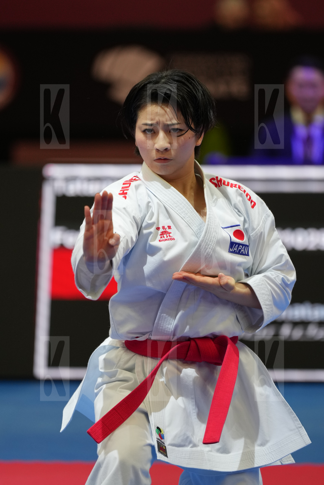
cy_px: 242
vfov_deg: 6.9
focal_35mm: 300
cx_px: 162
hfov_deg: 4.6
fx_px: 4051
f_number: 2.8
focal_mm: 200
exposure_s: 1/1000
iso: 800
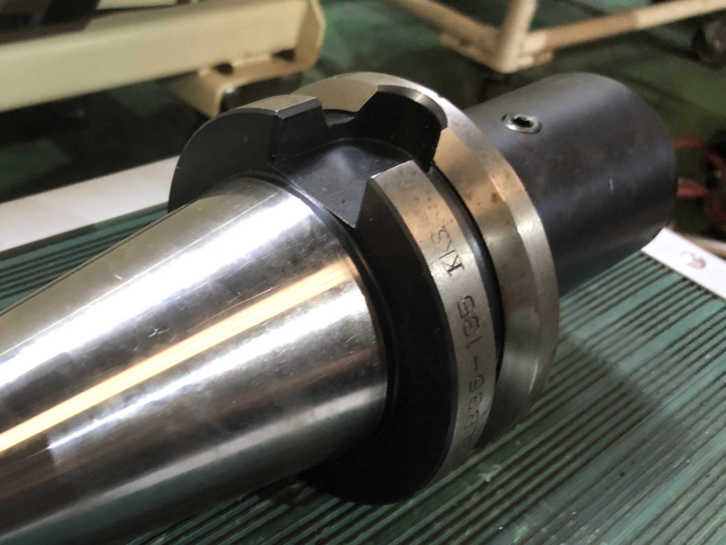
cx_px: 196
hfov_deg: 44.5
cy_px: 278
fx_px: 860
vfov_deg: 35.1
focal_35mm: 41
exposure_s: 1/7
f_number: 1.8
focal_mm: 3.99
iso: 100
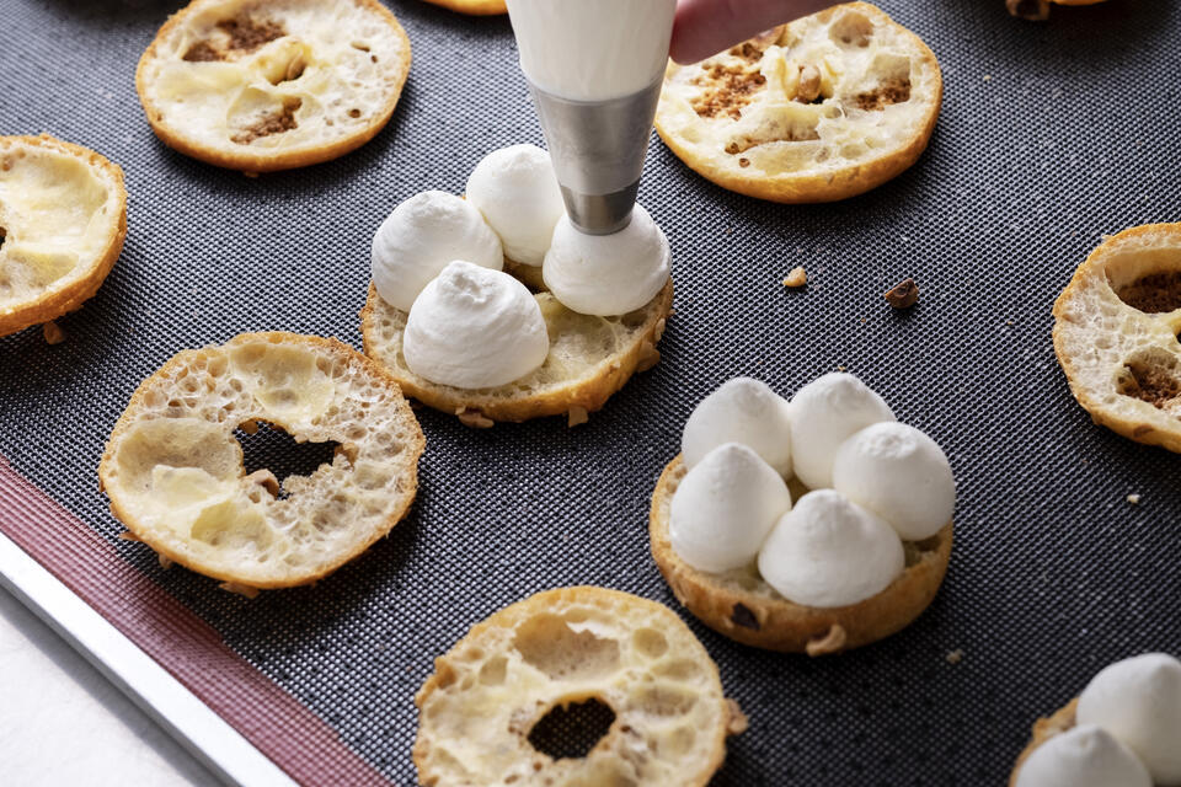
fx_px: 2755
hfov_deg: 24.2
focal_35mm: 84
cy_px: 394
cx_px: 590
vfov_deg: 16.3
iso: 640
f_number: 5.6
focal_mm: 56
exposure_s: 1/125
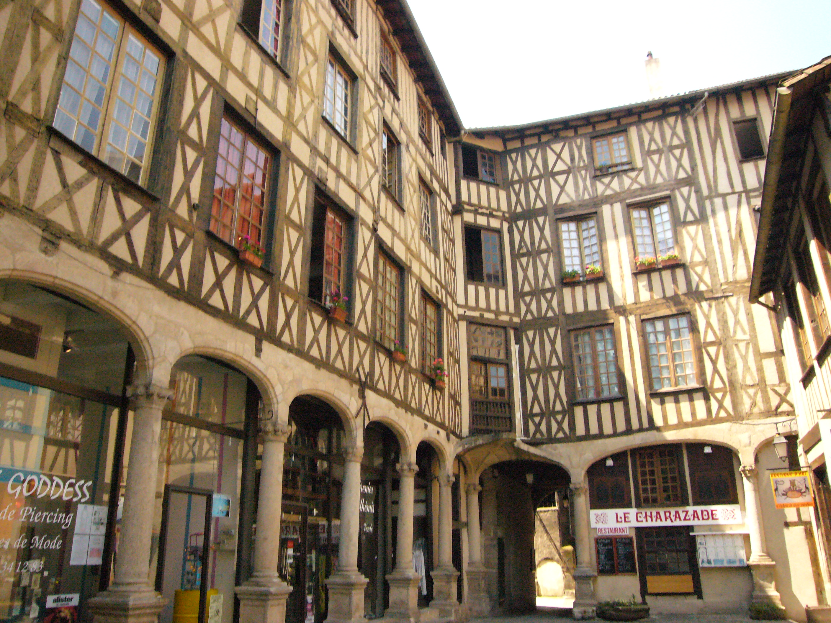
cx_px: 416
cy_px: 312
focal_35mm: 28
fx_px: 672
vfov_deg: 49.7
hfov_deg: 63.4
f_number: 5.6
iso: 400
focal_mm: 4.6
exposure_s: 1/250
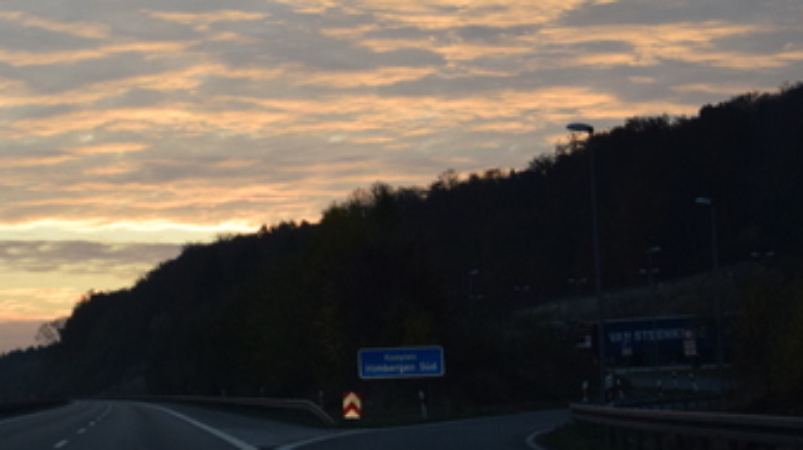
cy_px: 162
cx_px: 71
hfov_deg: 18.8
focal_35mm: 112
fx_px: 2383
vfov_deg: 10.8
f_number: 4.2
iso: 800
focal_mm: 30
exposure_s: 1/500
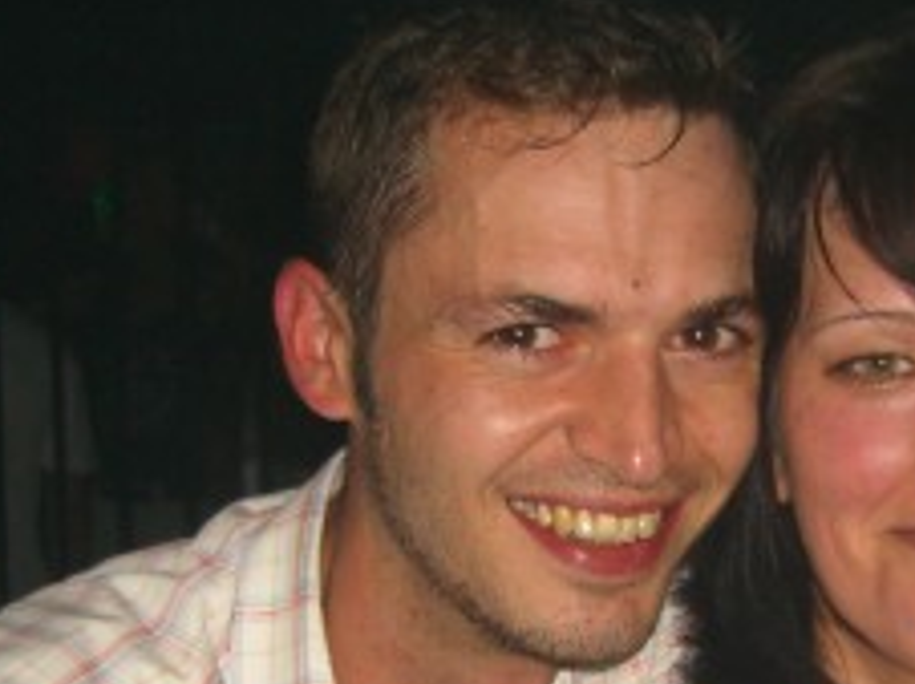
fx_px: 2667
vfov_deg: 14.5
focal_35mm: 101
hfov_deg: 19.3
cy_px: 623
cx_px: 704
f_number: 2.8
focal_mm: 7.9
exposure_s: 1/60
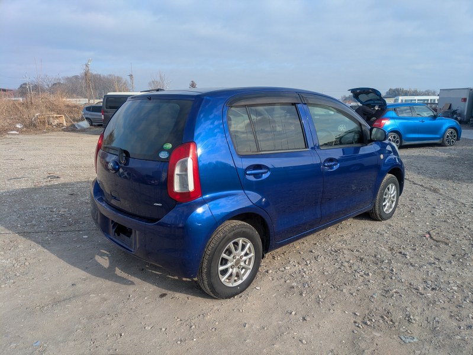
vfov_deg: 54.9
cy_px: 178
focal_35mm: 25
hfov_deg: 69.4
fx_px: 342
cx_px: 236
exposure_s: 1/1316
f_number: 1.89
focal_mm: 5.43
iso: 45
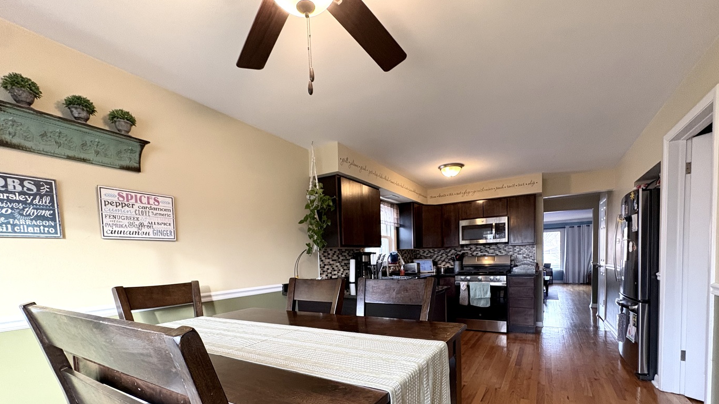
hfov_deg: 99.3
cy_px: 276
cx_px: 374
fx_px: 305
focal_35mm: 16
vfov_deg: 64.9
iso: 320
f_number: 2.2
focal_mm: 2.22
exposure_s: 1/60
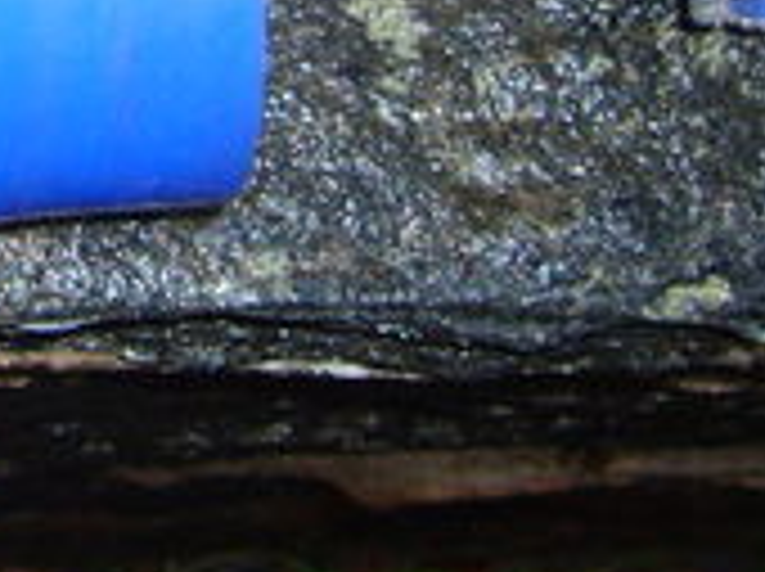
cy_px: -369
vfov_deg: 10.7
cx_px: -351
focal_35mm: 132
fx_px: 2913
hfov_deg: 14.1
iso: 100
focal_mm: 5.8
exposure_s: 1/45
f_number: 2.8
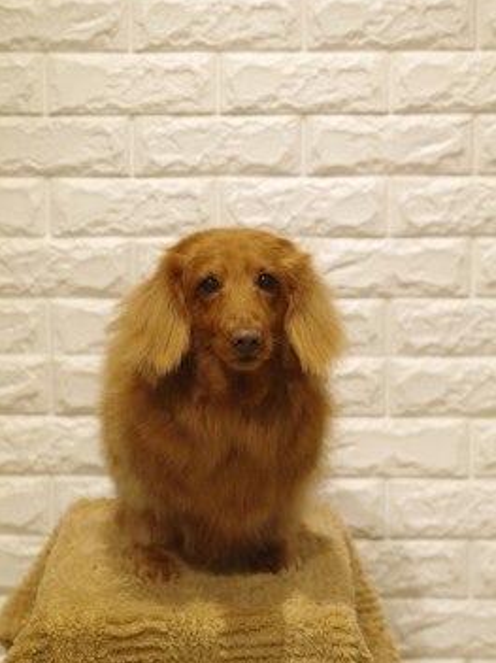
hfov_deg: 14.4
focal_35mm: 103
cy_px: 300
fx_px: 1969
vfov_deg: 19.1
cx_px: 249
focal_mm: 63
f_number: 3.5
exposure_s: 1/200
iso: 500
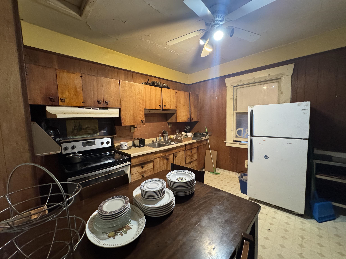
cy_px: 130
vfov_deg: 85.7
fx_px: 140
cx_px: 173
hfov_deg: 102.1
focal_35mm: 14
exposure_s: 1/60
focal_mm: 2.22
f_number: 2.2
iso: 800
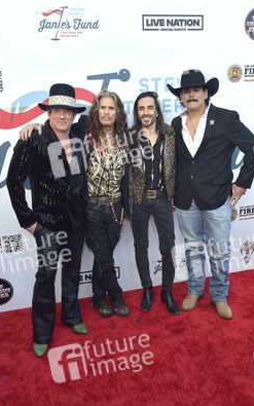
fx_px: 354
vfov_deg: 59.6
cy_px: 205
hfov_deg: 39.4
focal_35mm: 32
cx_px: 131
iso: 400
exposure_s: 1/250
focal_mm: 31
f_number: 6.3
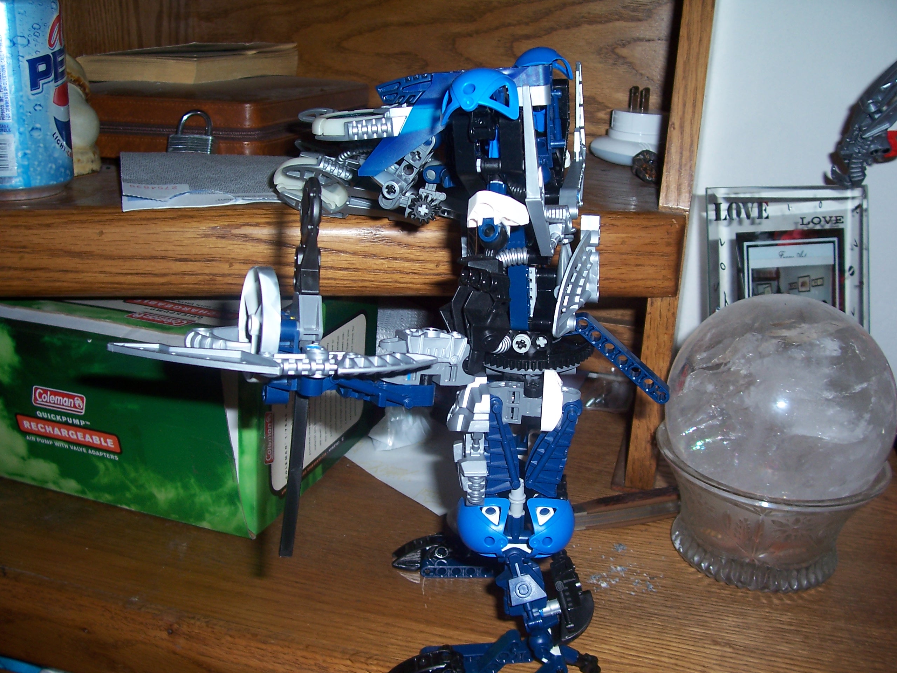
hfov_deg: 54.0
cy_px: 336
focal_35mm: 34
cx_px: 448
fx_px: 881
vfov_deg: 41.8
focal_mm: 5.6
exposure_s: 1/60
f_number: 2.7
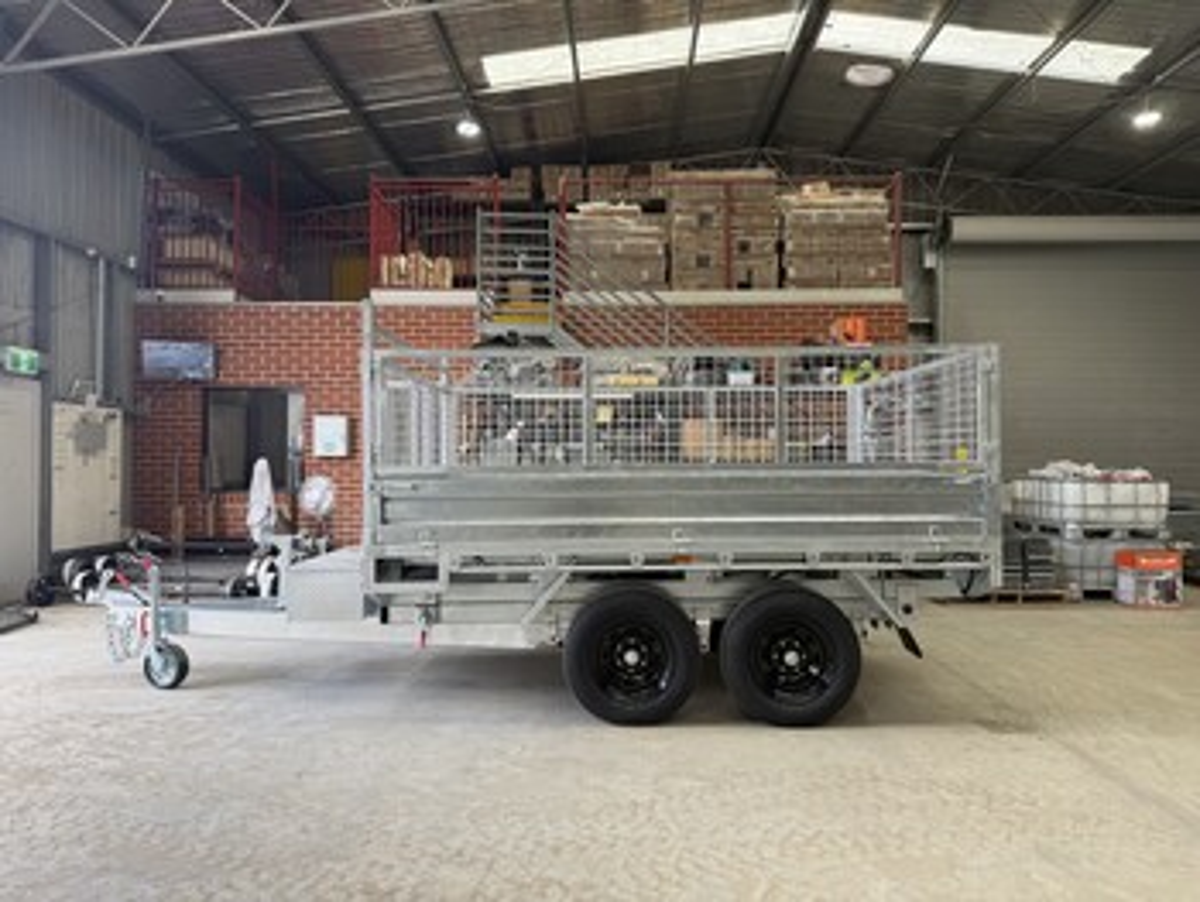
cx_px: 600
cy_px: 451
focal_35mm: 24
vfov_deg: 56.9
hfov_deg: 71.6
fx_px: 833
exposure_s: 1/147
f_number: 1.78
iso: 64
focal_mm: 6.76
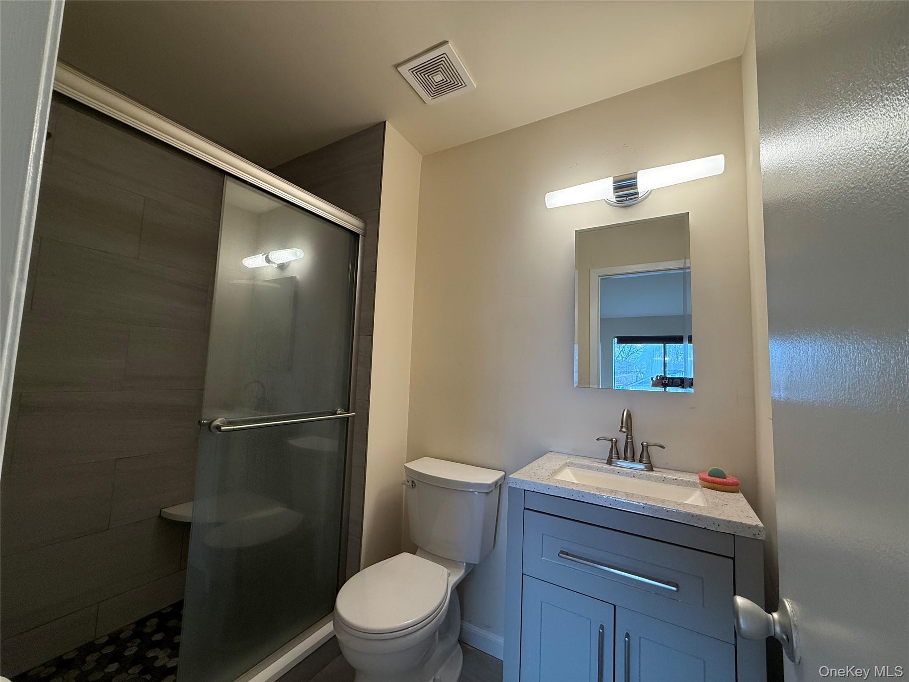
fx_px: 368
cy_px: 341
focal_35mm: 14
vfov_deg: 85.7
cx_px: 454
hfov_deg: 102.1
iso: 160
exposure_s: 1/120
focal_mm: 2.22
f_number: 2.2
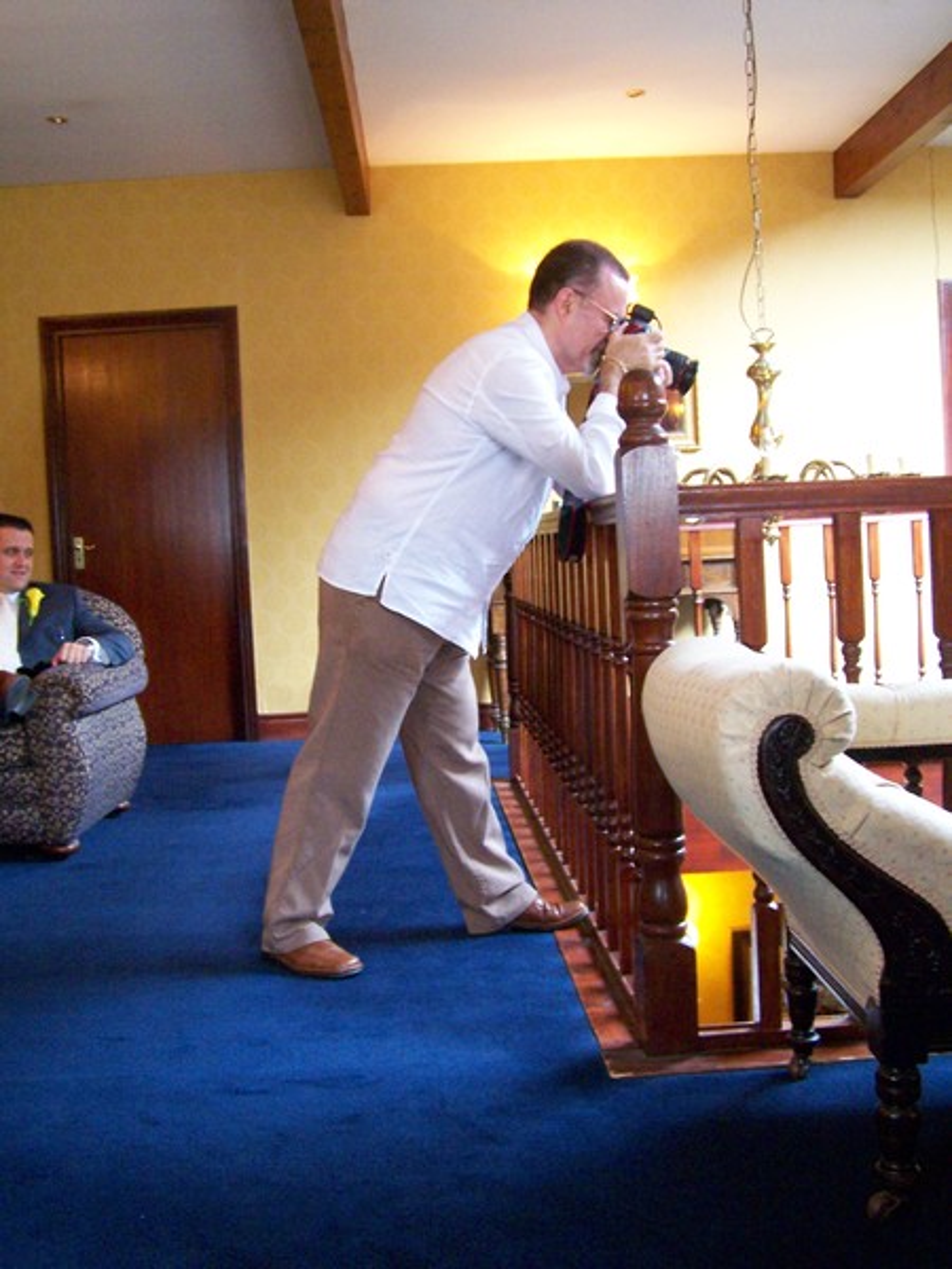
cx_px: 476
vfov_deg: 49.0
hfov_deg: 37.7
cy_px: 634
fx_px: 1393
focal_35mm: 38
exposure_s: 1/15
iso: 400
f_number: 2.8
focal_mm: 6.3
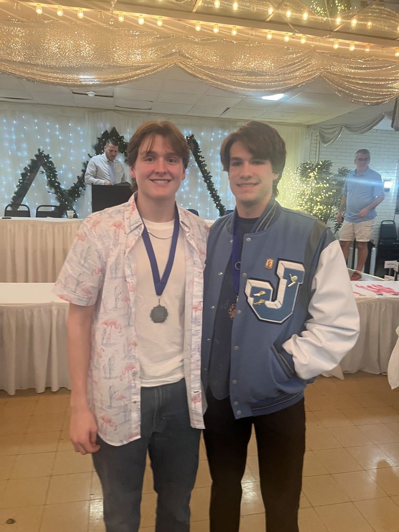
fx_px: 400
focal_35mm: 26
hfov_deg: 53.1
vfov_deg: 67.3
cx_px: 200
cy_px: 266
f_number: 1.6
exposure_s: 1/40
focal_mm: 5.1
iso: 500
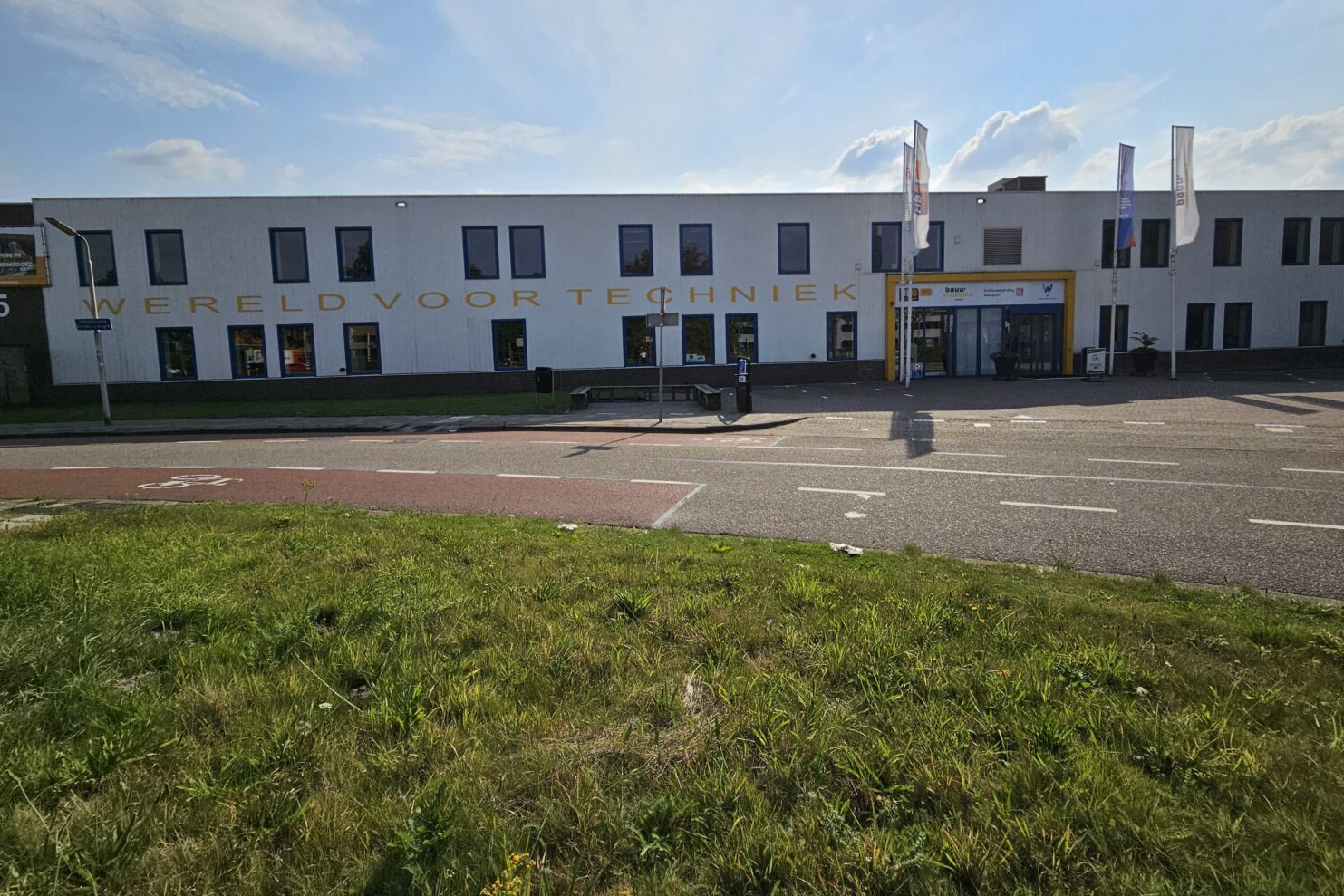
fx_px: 523
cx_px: 687
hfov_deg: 104.2
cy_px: 391
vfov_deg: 80.8
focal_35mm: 14
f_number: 2.2
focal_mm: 2.2
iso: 50
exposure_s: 1/5523
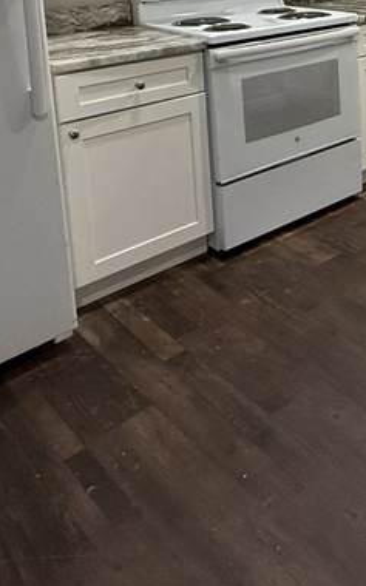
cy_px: 25
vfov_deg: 43.5
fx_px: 639
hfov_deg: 27.5
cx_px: 456
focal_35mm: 40
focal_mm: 2.22
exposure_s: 1/120
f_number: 2.2
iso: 320
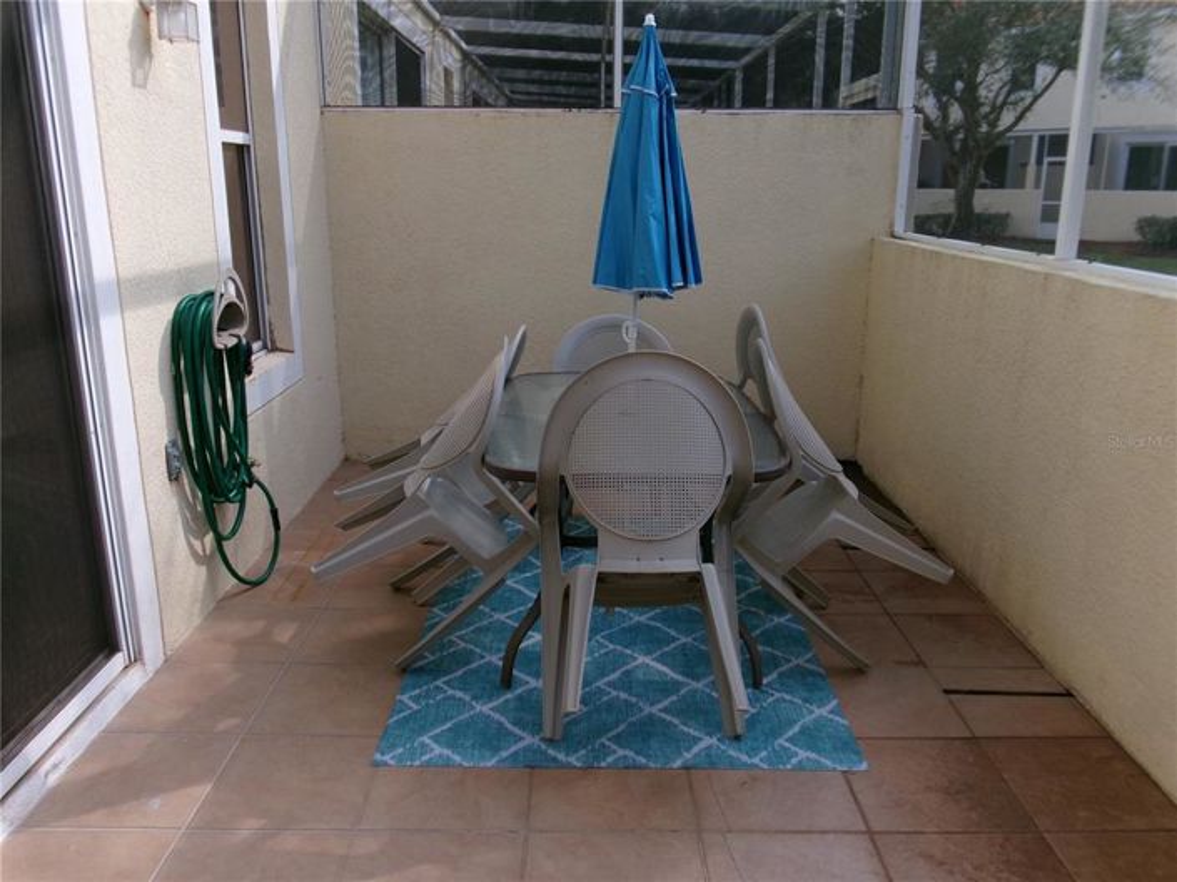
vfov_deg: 49.7
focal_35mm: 28
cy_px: 441
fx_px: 952
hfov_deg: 63.5
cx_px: 588
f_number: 10.8
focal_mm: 5.1
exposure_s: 1/40
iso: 100
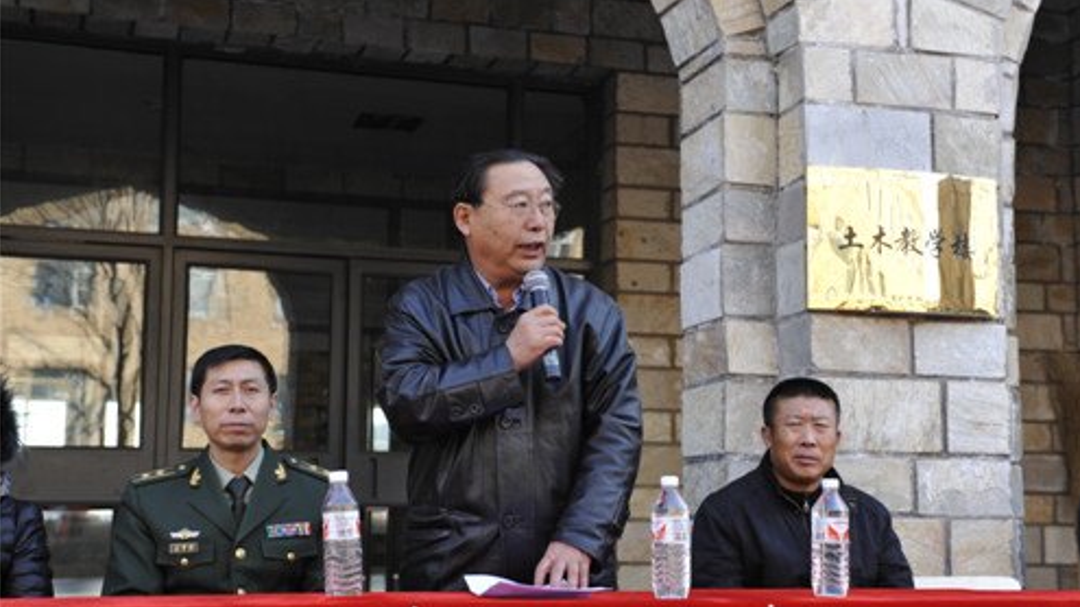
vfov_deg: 21.8
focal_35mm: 55
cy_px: 343
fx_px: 1574
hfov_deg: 37.9
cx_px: 543
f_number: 5.6
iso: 250
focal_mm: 52
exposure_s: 1/125
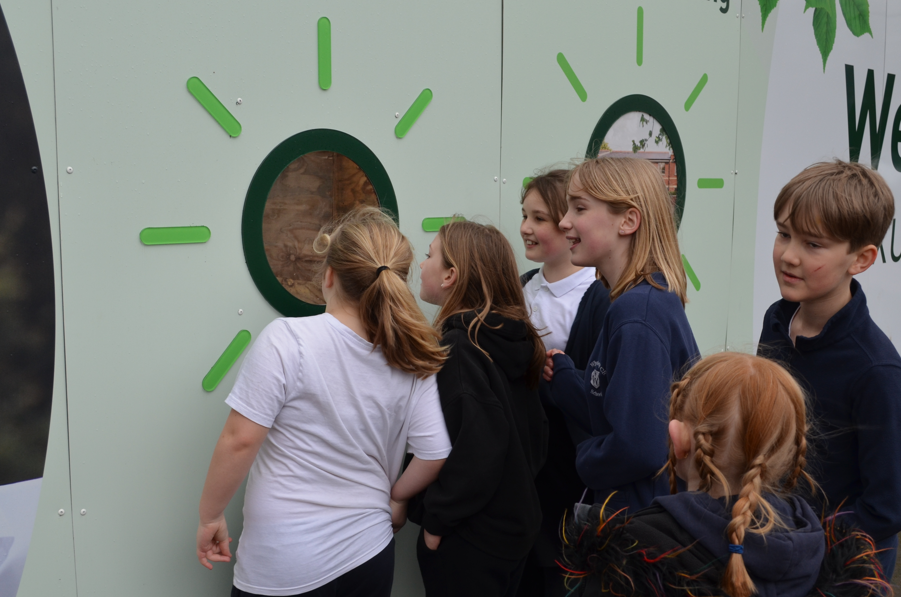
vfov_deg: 30.4
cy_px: 326
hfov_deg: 44.6
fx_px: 1099
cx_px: 465
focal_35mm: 44
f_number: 5.6
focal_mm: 24
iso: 280
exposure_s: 1/125
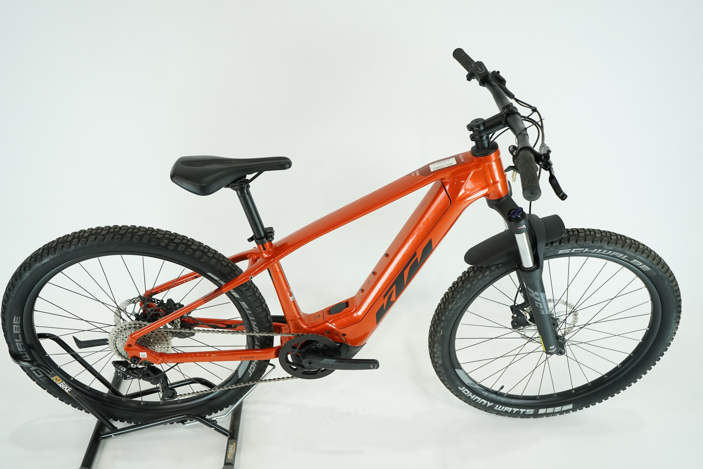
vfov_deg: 43.6
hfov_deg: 61.9
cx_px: 352
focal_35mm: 30
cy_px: 234
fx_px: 586
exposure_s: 1/200
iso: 1600
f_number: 5.6
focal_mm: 30
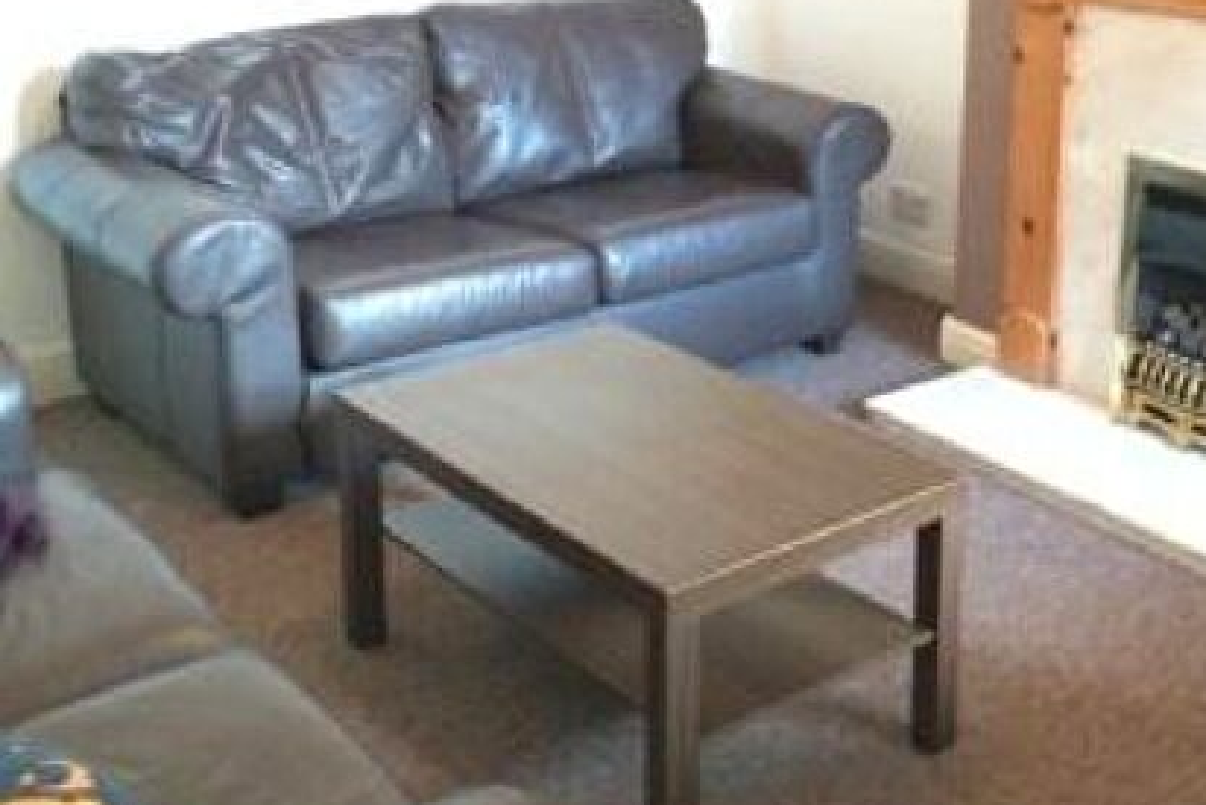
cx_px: 881
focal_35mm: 53
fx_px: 1776
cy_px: 212
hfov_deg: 36.8
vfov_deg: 25.3
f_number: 2.2
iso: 400
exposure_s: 1/15
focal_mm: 4.12
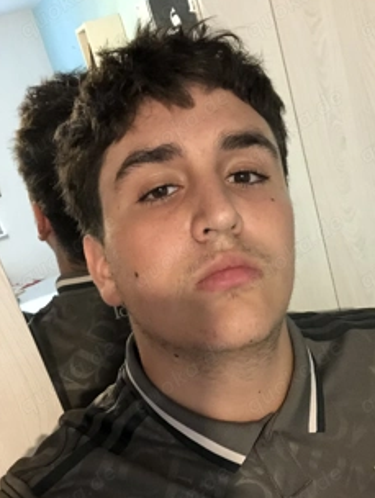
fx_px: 605
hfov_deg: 34.2
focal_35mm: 42
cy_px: 276
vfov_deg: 44.7
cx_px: 241
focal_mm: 2.87
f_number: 2.2
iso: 500
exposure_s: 1/25
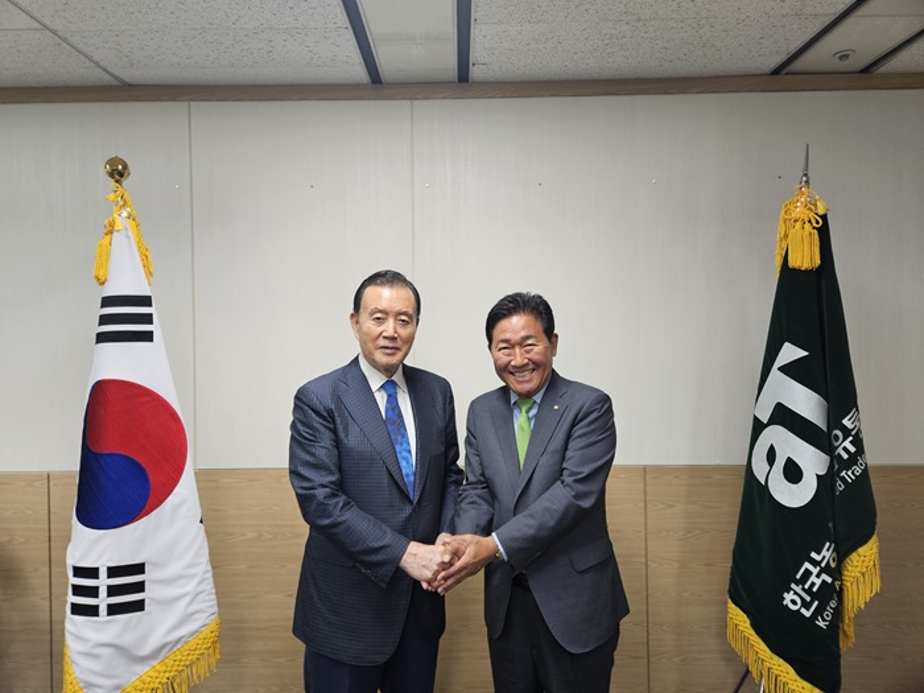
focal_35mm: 23
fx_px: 614
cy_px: 346
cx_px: 462
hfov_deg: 73.9
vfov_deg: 58.9
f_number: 1.8
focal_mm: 5.4
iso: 125
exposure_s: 1/120
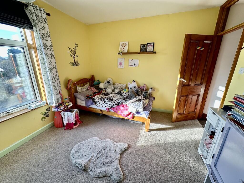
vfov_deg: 85.7
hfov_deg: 102.1
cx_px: 122
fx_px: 99
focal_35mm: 14
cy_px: 92
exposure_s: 1/99
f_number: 2.2
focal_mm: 2.22
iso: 50
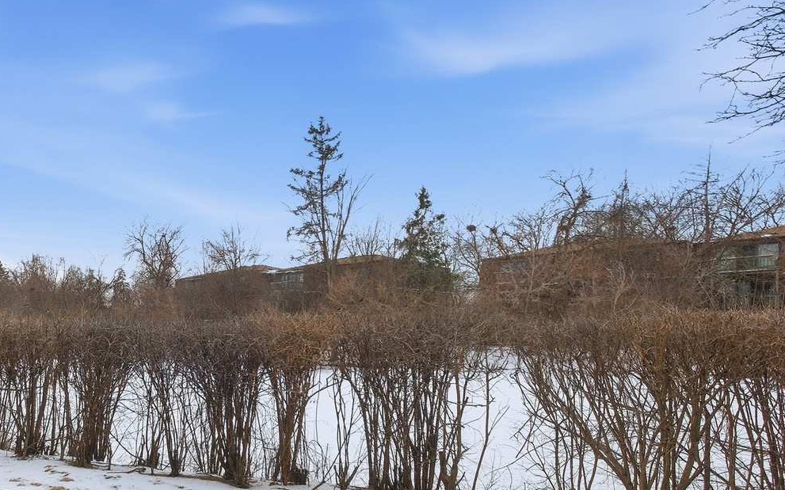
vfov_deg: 48.4
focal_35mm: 25
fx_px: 535
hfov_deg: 68.3
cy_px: 330
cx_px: 206
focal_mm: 10
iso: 800
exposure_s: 1/32000
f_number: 5.6
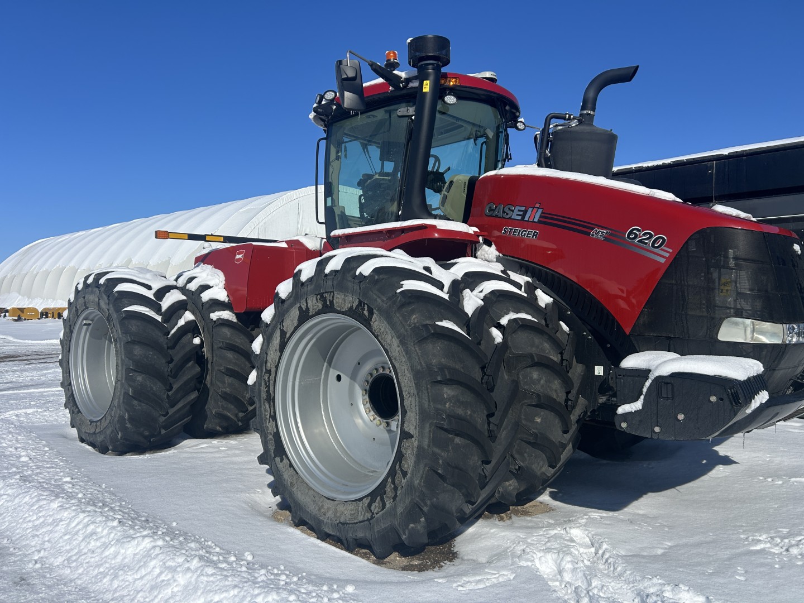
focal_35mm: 26
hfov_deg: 67.3
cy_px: 302
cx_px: 402
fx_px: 604
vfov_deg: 53.1
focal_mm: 5.7
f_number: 1.5
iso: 50
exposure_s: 1/9434
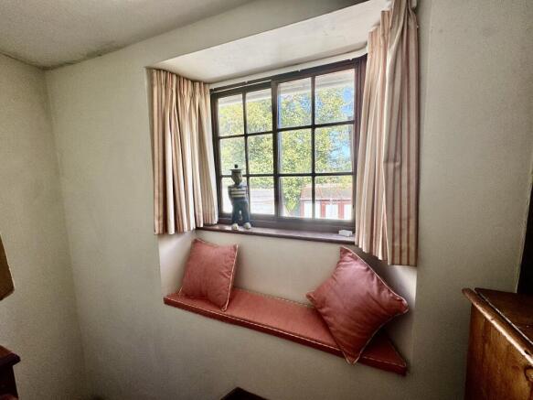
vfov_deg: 85.7
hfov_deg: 102.1
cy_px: 200
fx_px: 216
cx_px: 266
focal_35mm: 14
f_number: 2.2
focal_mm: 2.22
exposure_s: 1/167
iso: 40
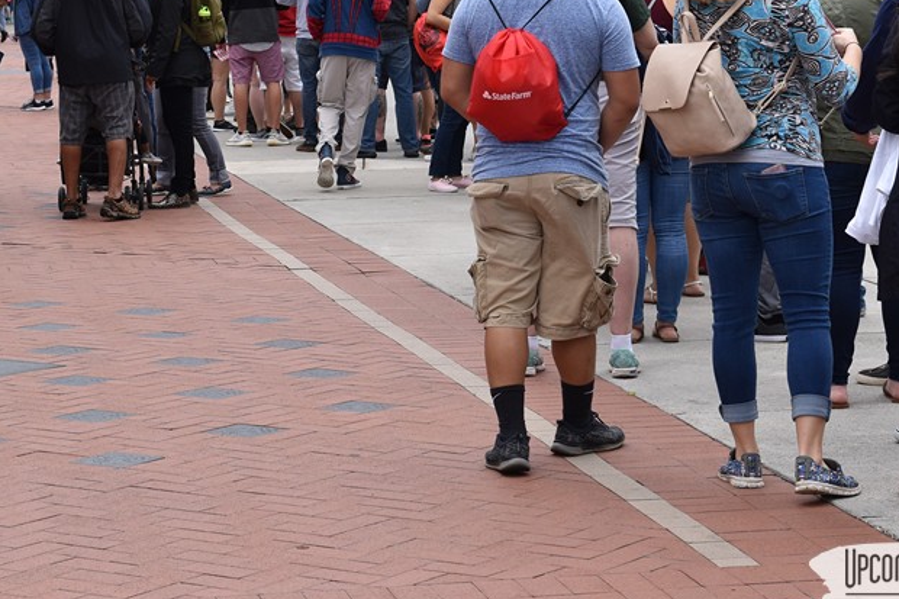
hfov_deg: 16.9
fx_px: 3021
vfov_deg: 11.3
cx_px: 329
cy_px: 137
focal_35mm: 121
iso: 280
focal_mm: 50
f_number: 8
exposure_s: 1/250
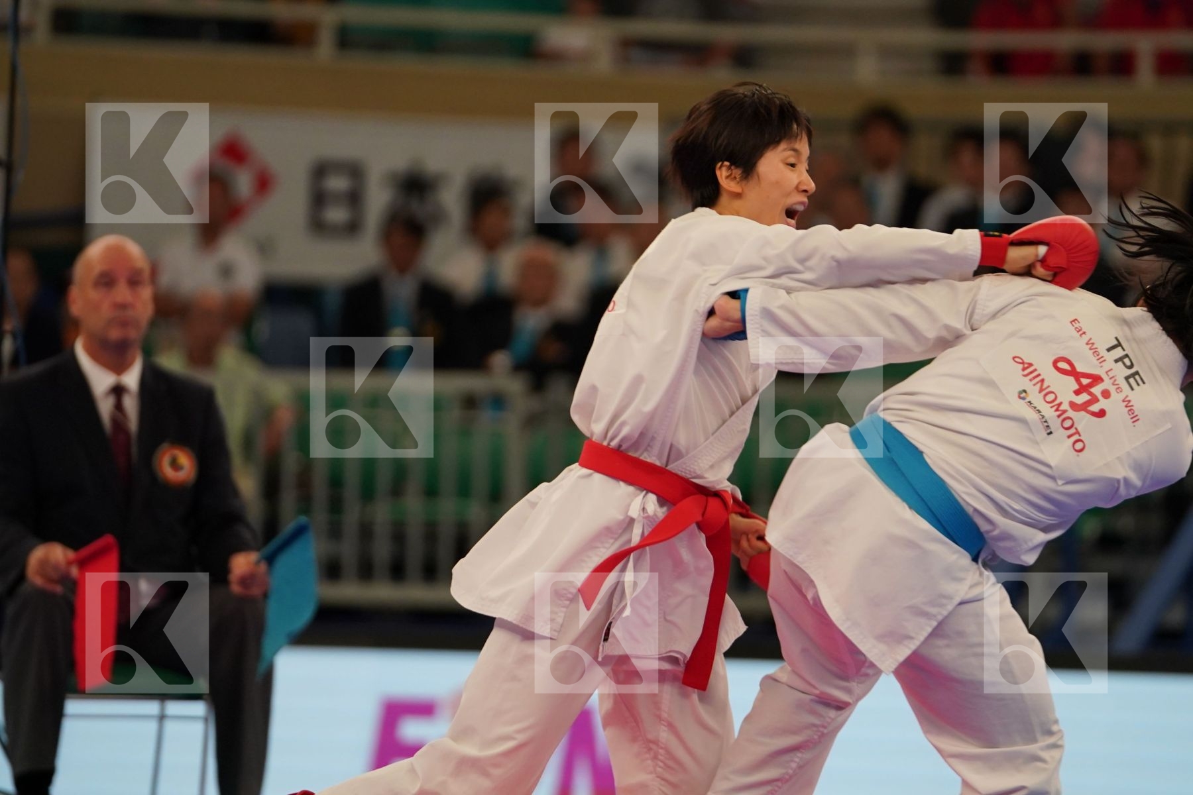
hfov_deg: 7.4
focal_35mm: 279
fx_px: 9245
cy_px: 398
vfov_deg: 4.9
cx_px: 596
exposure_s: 1/1000
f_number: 2.8
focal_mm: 186
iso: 1600
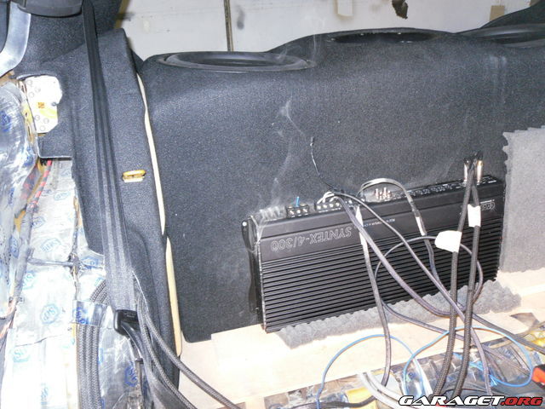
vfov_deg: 40.7
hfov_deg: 52.6
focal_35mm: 35
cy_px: 204
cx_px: 272
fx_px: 551
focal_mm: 6.3
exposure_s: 1/45
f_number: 3.5
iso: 200
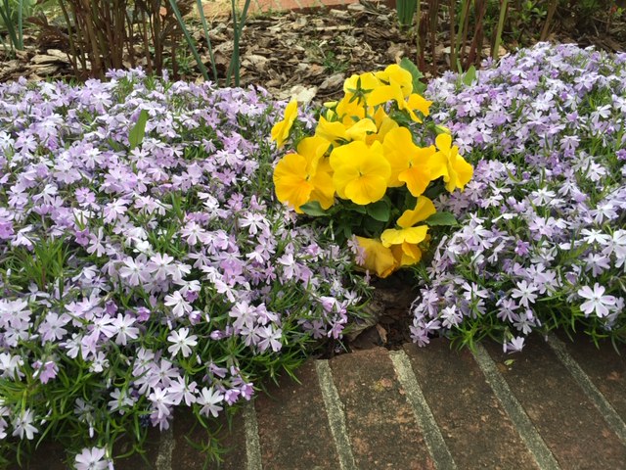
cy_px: 235
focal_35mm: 29
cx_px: 313
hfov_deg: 61.7
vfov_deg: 48.2
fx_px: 524
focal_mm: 4.15
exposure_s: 1/203
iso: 25
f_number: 2.2
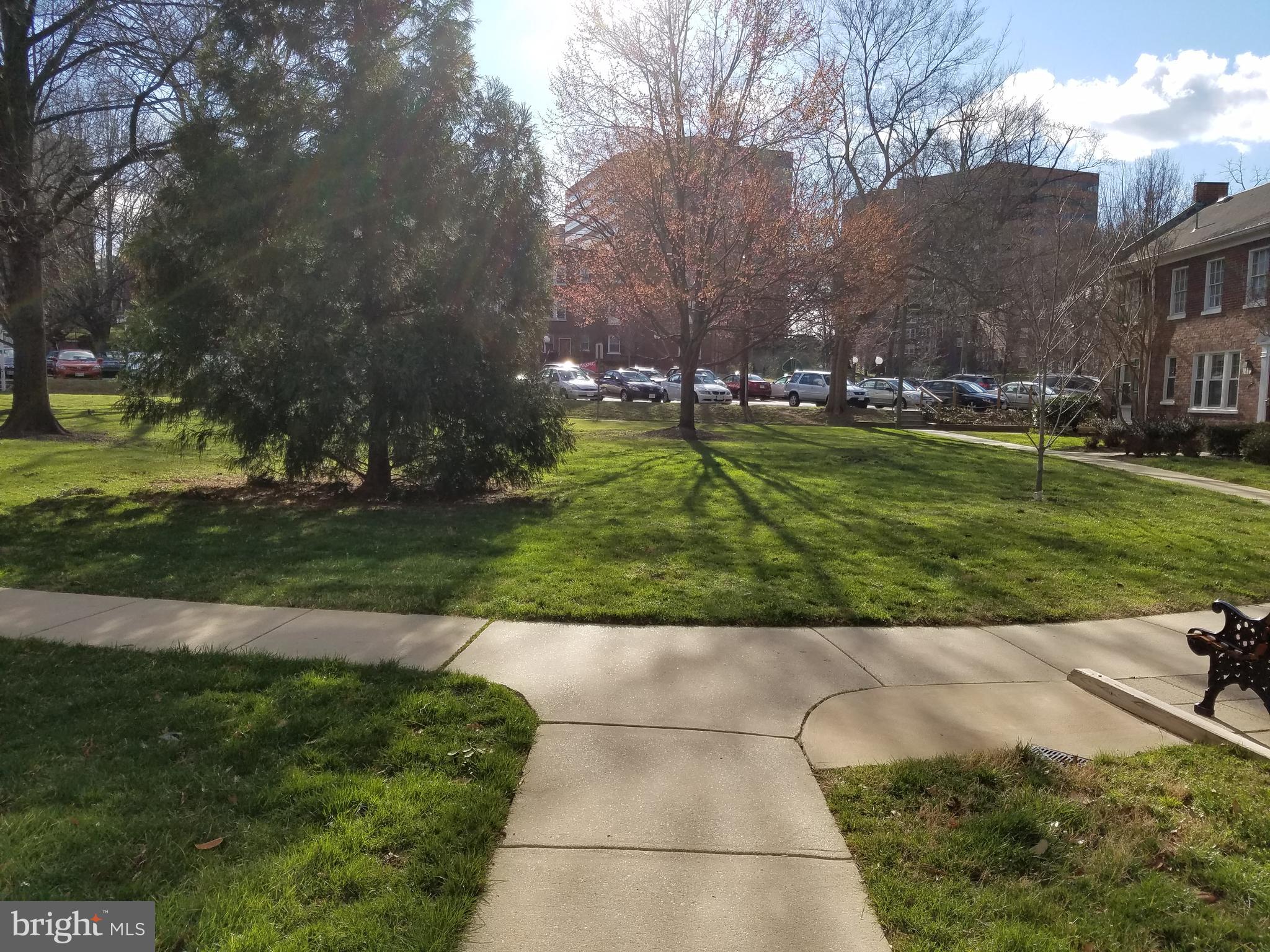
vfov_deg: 53.1
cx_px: 635
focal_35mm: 26
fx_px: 954
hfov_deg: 67.3
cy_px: 476
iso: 50
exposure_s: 1/2256
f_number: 1.7
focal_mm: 4.2
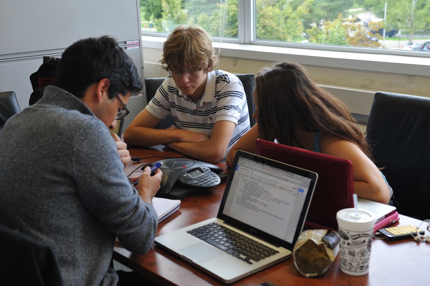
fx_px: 621
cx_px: 215
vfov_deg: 25.9
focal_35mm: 52
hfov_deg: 38.2
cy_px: 143
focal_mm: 52
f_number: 5.6
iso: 1000
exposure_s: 1/125
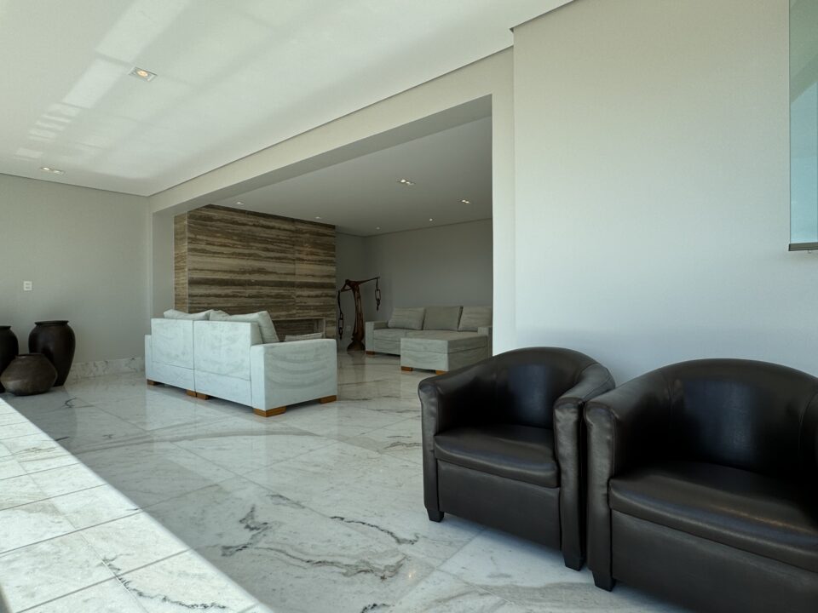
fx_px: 331
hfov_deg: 102.1
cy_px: 306
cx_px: 409
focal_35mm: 14
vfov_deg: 85.7
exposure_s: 1/700
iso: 40
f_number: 2.2
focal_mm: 2.22
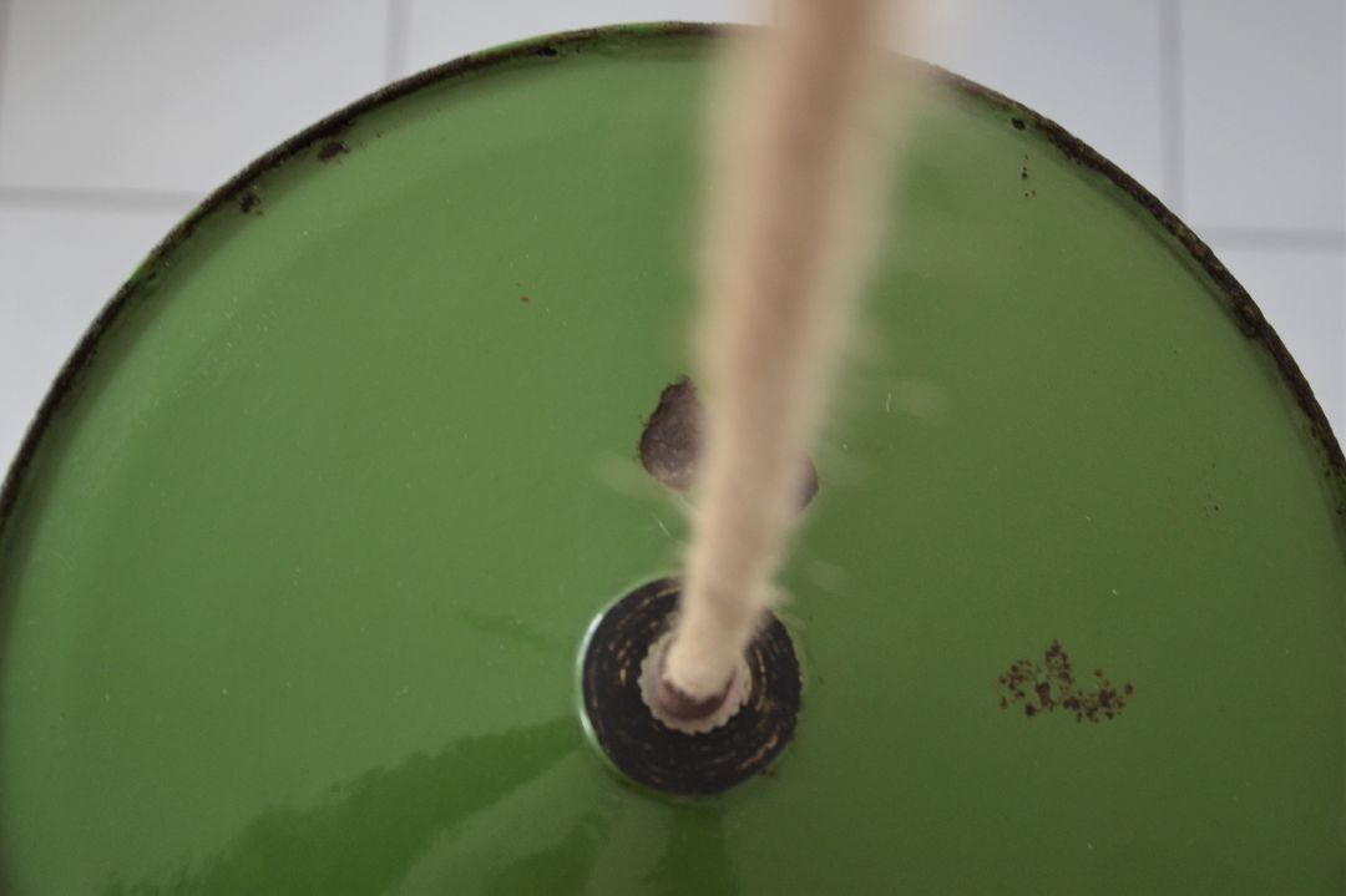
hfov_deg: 38.9
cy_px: 448
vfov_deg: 26.5
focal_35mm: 51
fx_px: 1906
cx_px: 673
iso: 400
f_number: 4.5
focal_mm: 34
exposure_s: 1/80
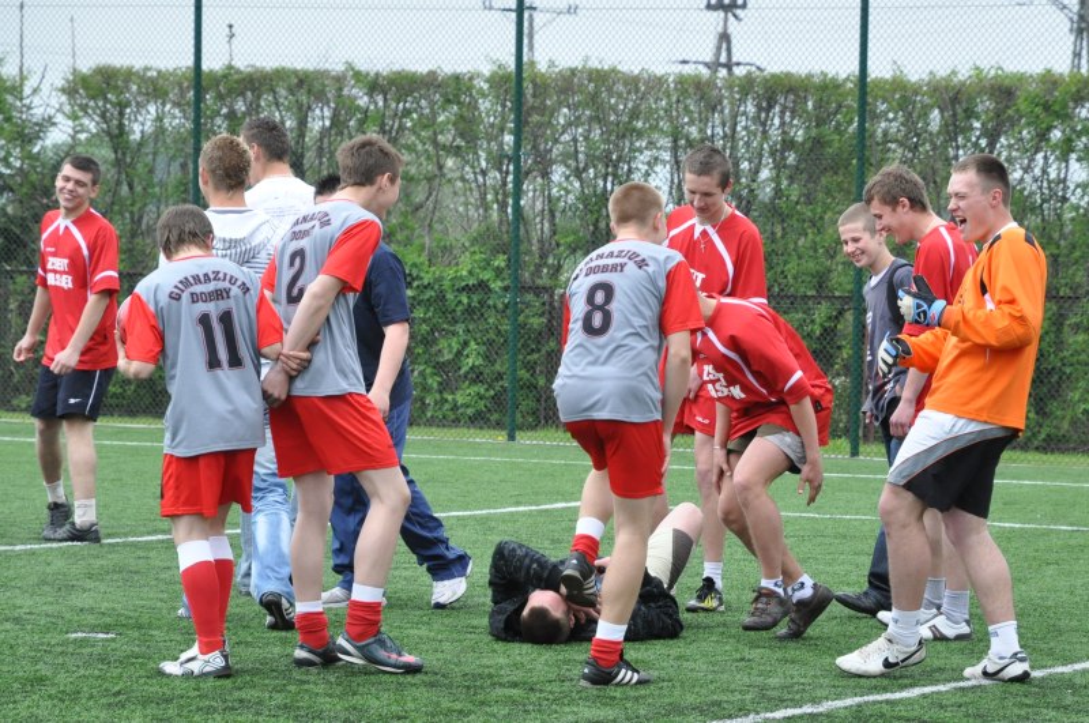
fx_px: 3851
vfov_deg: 10.7
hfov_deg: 16.1
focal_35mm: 128
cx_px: 544
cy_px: 362
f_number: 5.6
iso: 1250
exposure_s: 1/2000
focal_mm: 85
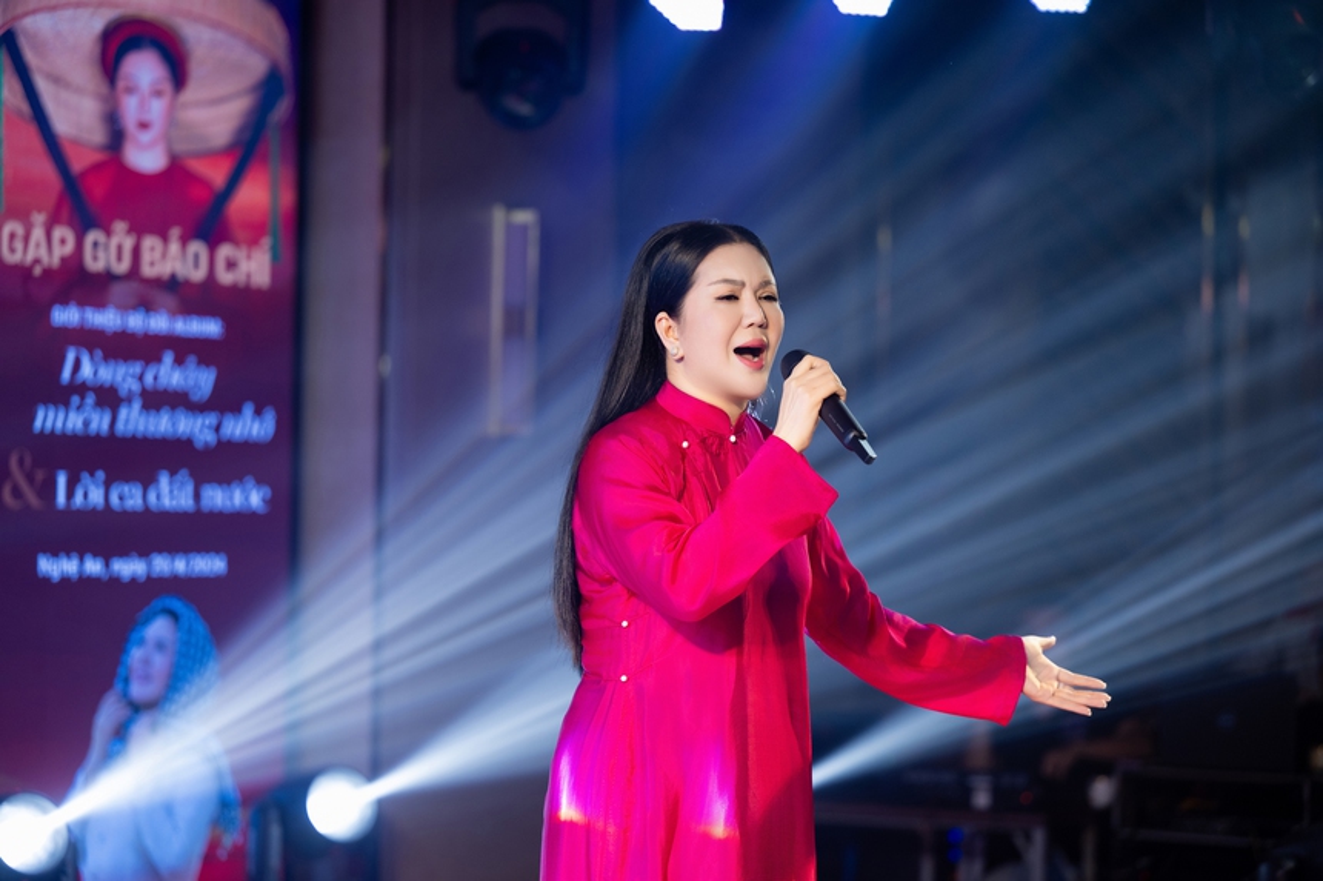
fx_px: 4225
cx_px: 662
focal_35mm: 115
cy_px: 440
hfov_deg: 17.8
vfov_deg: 11.9
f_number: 3.2
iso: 640
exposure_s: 1/200
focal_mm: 115
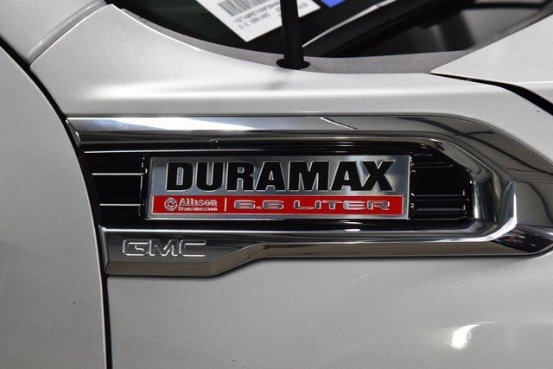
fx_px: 1429
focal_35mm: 93
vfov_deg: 14.7
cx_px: 276
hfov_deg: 21.9
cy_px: 184
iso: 1600
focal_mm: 62
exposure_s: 1/125
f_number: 5.6
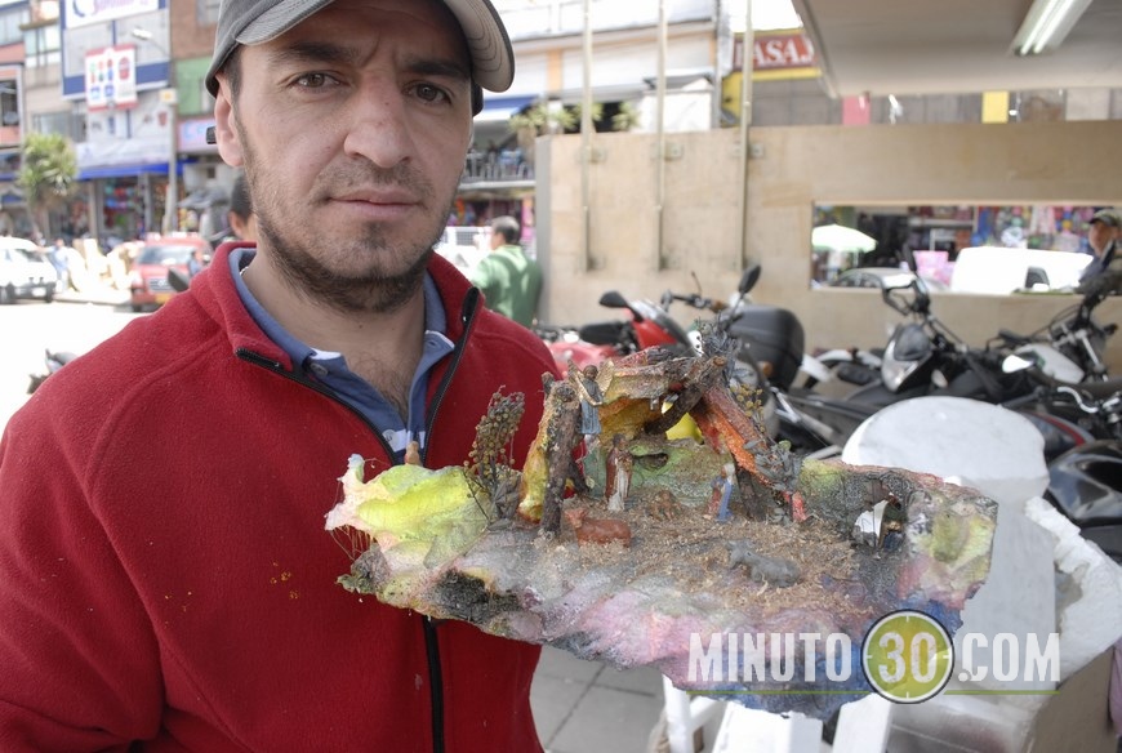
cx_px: 561
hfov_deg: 67.3
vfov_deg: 48.1
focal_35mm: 27
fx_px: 843
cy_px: 376
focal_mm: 18
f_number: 6.3
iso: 400
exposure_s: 1/250
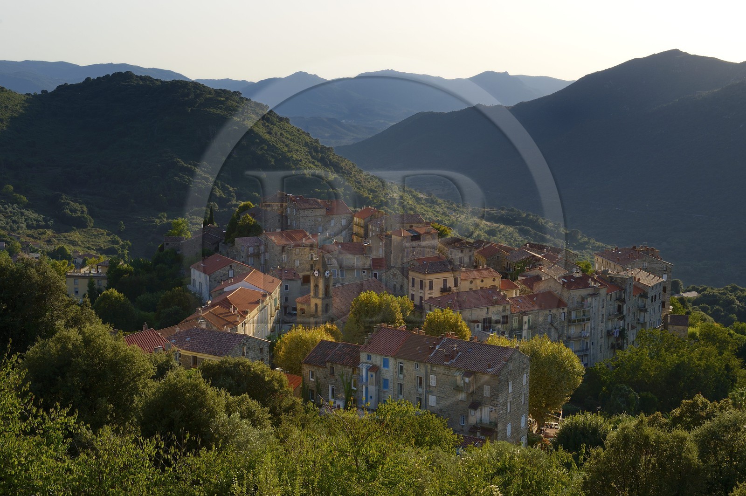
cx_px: 373
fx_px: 1077
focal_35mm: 52
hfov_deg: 38.2
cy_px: 248
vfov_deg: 25.9
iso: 200
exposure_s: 1/250
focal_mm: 52
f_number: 10
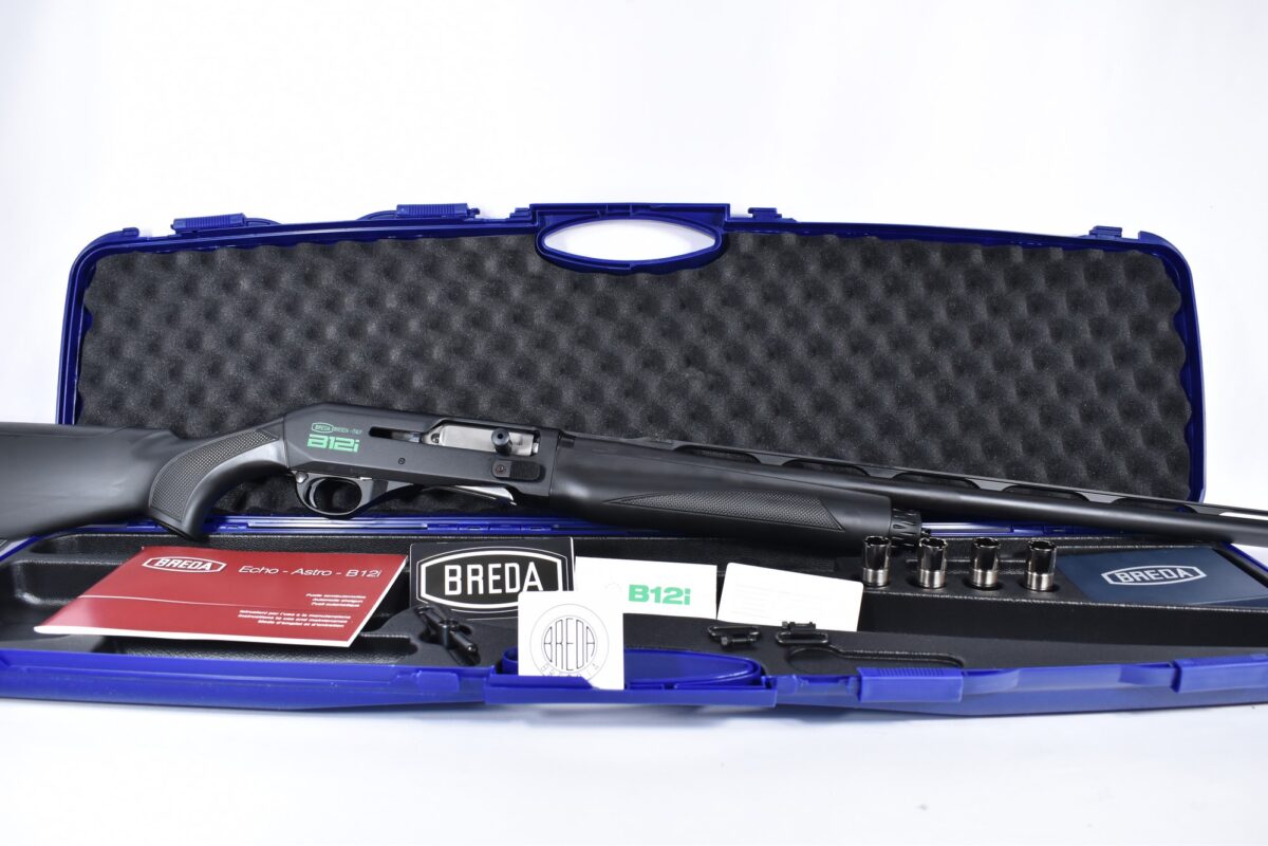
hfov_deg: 59.5
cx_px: 634
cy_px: 423
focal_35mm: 32
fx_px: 1109
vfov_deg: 41.7
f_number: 5
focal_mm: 21
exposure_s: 1/40
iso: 640
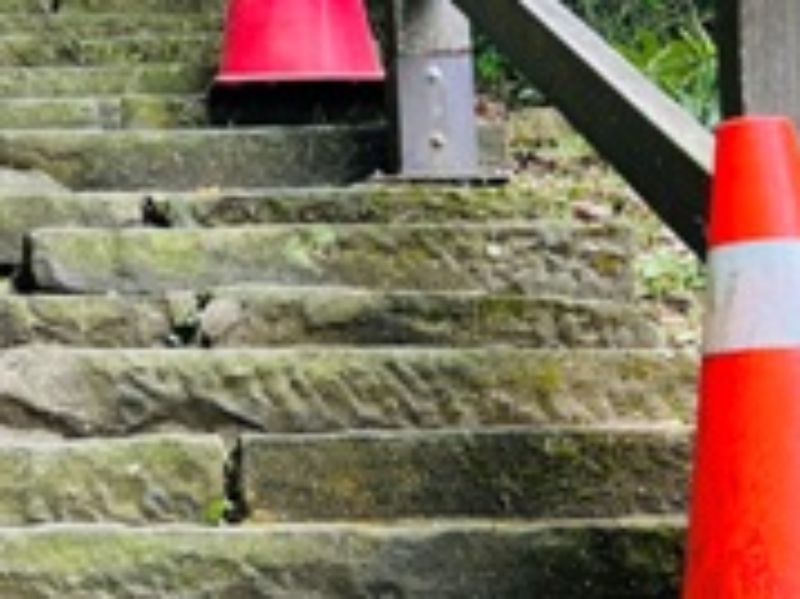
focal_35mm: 116
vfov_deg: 12.7
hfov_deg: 16.3
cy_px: 98
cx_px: -143
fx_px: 2679
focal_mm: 5.7
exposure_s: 1/411
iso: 50
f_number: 1.5
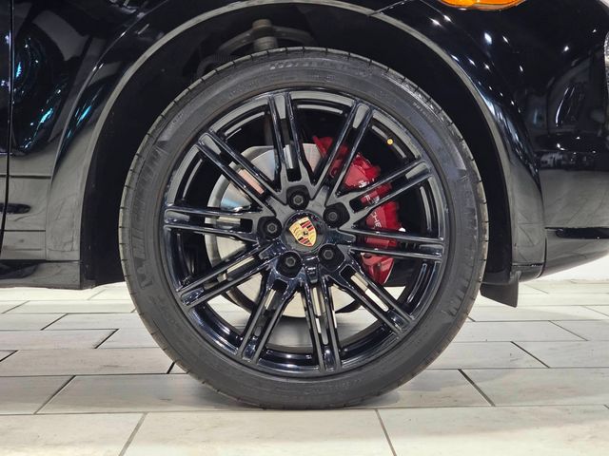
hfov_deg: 28.2
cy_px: 228
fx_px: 1214
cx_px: 304
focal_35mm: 69
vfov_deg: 21.3
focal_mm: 7.9
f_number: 2.4
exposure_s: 1/60
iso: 320
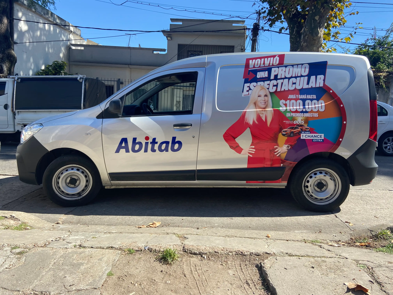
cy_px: 148
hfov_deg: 67.3
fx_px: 295
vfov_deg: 53.1
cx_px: 196
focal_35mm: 26
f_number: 1.8
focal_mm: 4.25
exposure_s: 1/1504
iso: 32
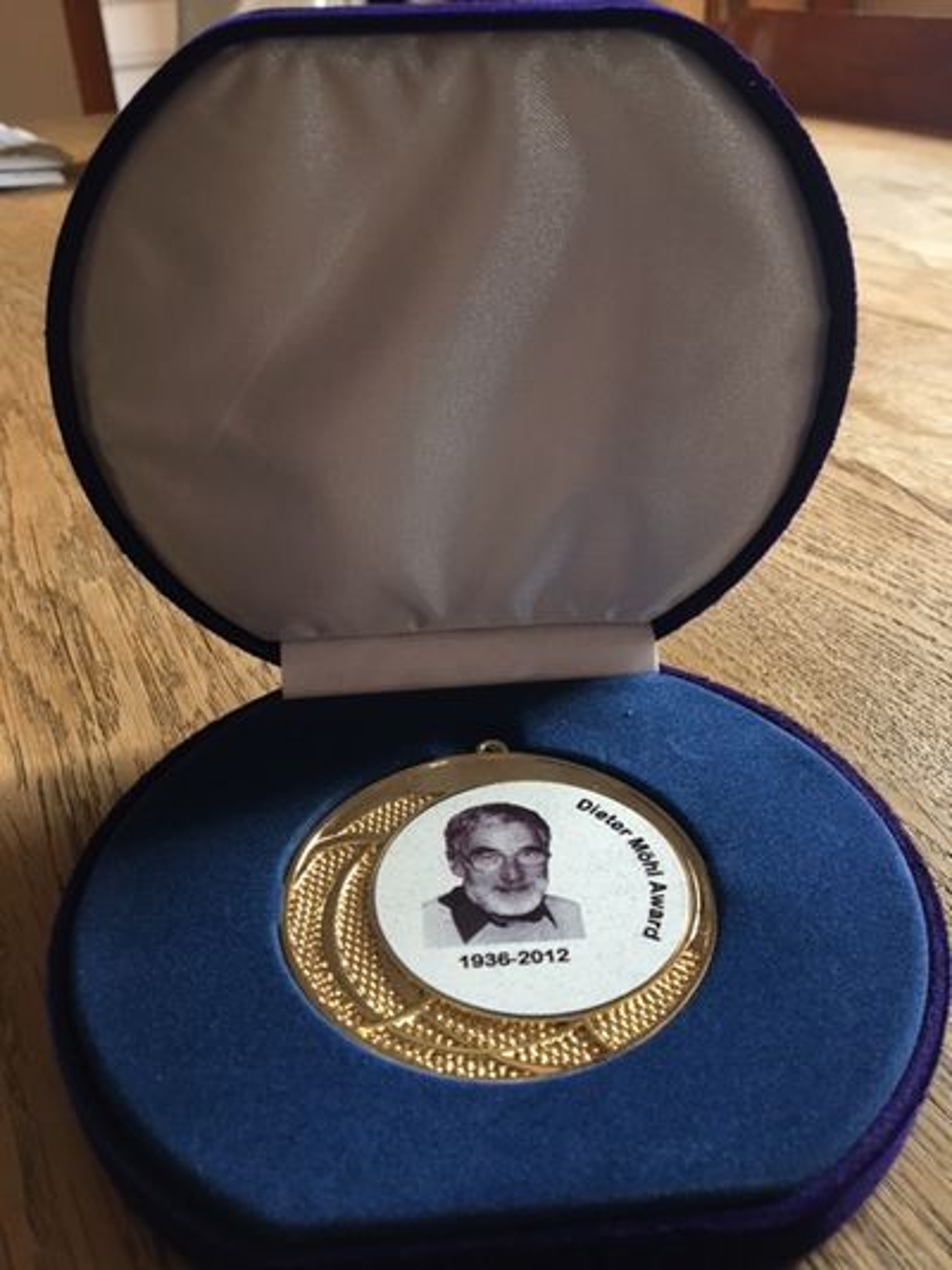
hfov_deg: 48.2
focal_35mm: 29
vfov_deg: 61.7
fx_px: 1064
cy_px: 635
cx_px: 476
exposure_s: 1/33
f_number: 2.2
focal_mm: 4.15
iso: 125
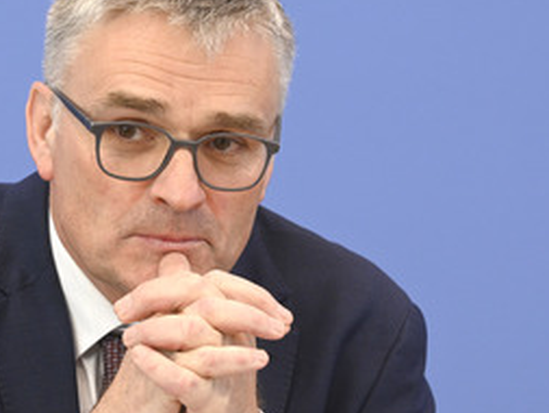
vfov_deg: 7.1
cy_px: 226
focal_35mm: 209
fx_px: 3316
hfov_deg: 9.4
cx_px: 131
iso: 3200
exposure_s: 1/400
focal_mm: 122
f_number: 7.1
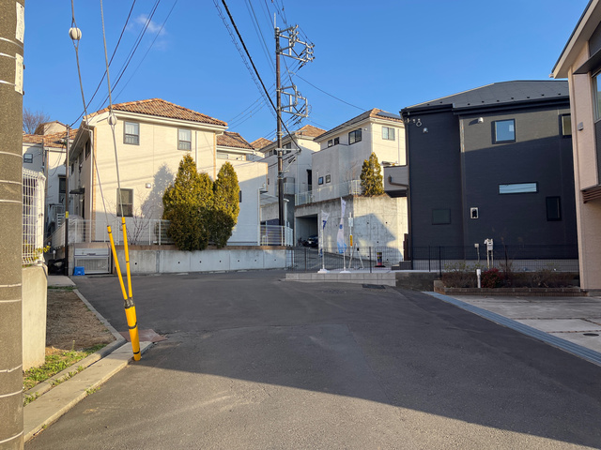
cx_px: 300
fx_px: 451
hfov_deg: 67.3
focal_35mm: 26
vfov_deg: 53.1
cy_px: 225
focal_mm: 5.1
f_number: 1.6
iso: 50
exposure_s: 1/1325
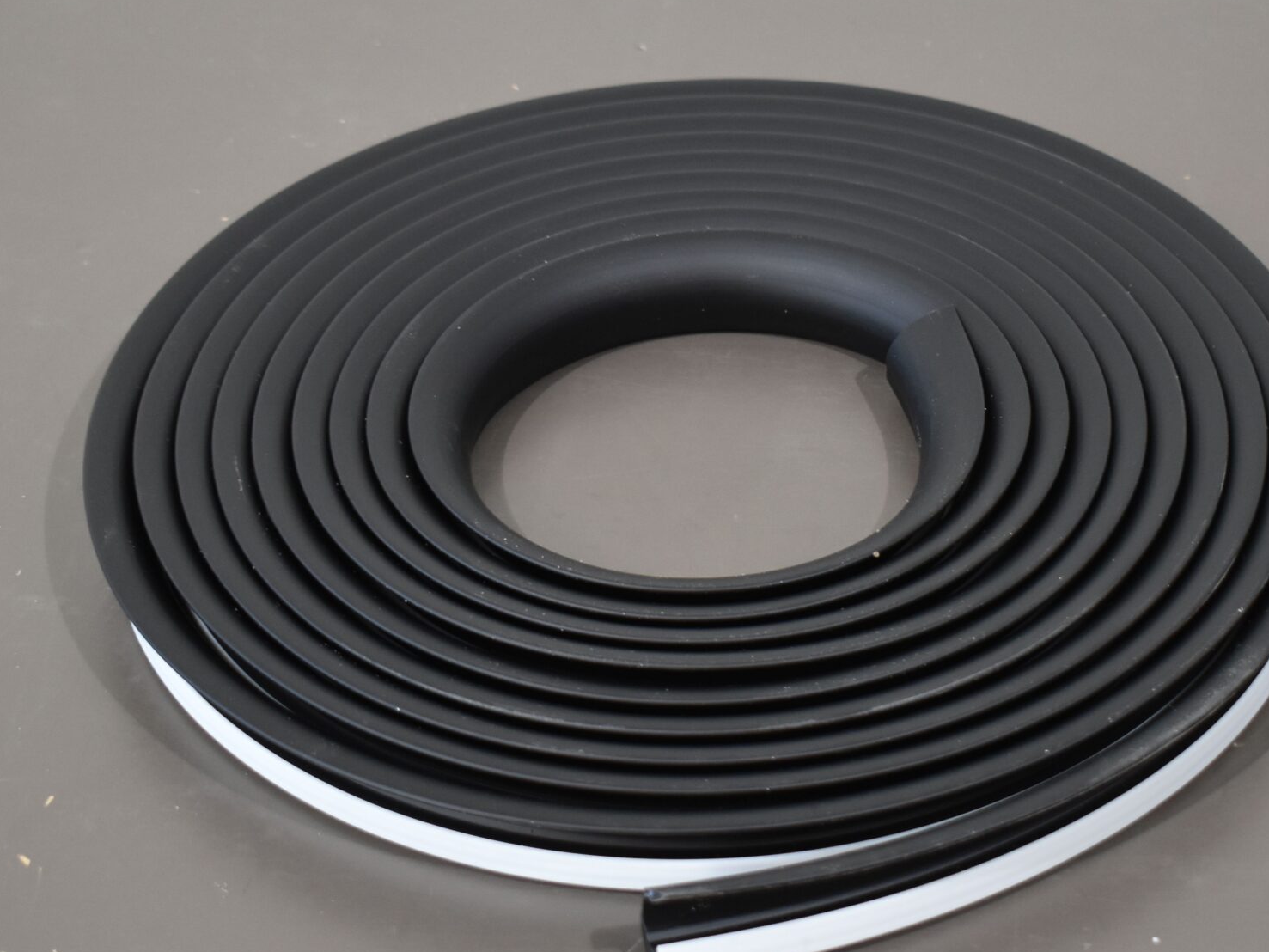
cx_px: 750
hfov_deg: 20.6
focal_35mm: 95
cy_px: 419
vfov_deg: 15.6
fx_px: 3483
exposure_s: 1/125
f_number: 4.8
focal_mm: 38
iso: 800
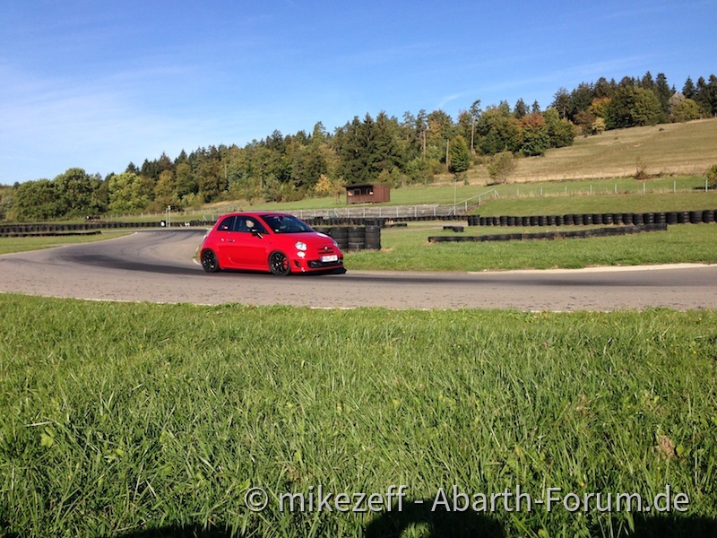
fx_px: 684
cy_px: 269
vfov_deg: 42.9
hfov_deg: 55.4
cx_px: 358
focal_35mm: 33
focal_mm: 4.12
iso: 50
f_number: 2.4
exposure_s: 1/1466
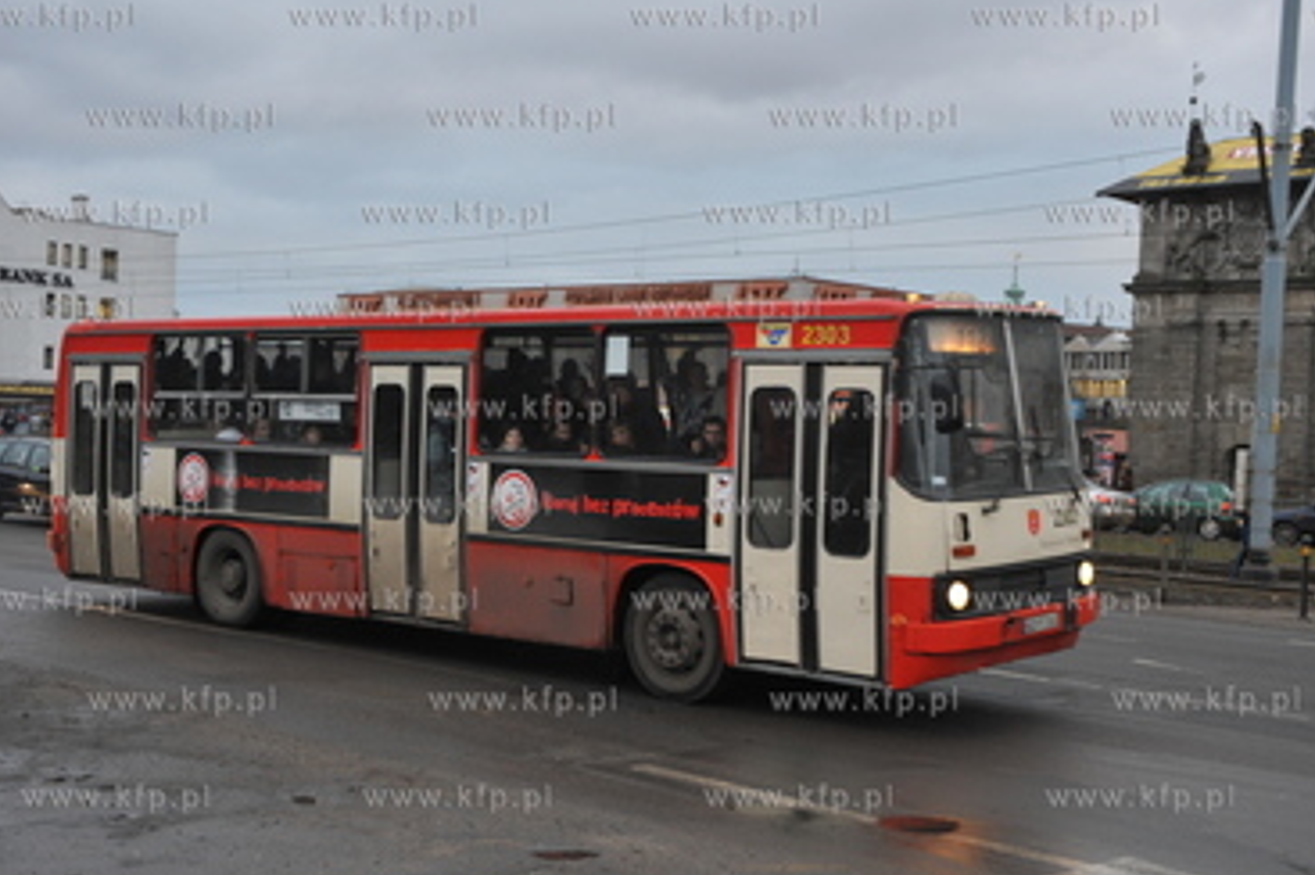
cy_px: 455
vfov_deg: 28.0
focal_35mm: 48
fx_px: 1752
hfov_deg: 41.1
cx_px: 649
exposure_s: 1/160
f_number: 5.6
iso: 1600
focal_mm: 44
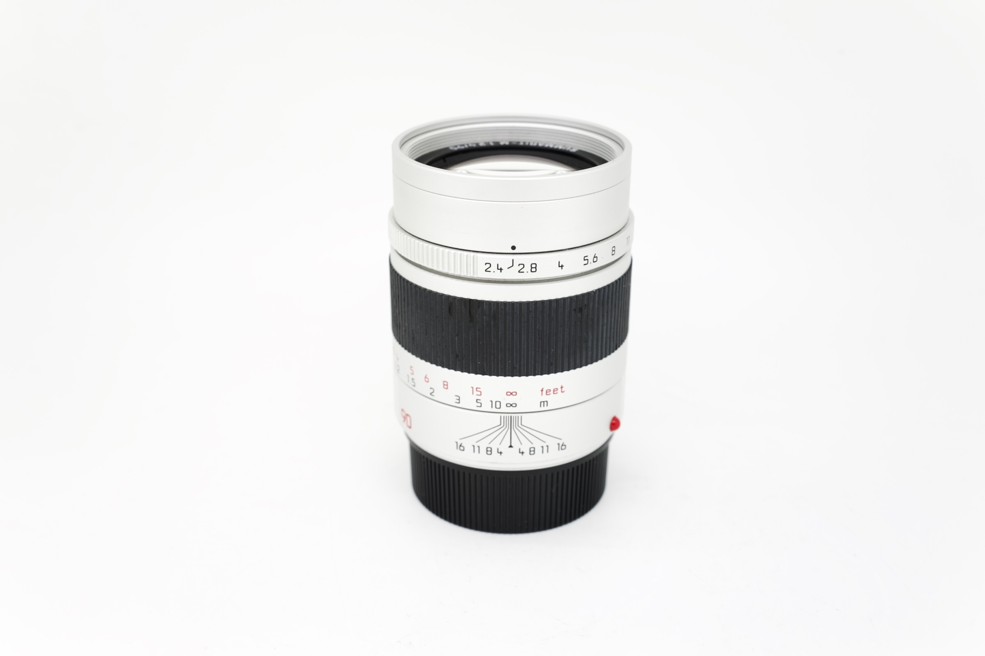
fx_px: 1176
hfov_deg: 45.4
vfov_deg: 31.2
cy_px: 328
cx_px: 492
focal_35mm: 43
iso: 800
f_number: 9
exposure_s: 1/80
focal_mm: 43
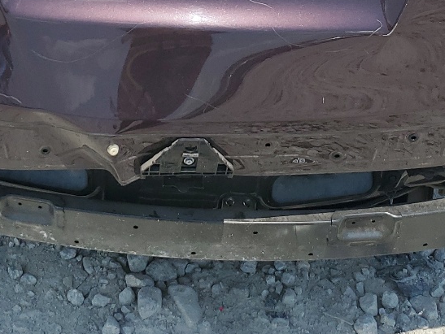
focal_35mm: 76
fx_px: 978
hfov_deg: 25.6
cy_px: -80
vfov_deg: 18.3
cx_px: 161
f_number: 1.5
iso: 50
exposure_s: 1/5000
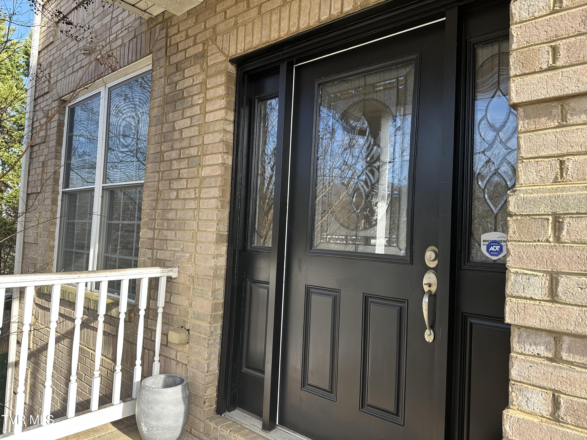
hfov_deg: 71.6
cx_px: 294
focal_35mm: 24
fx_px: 407
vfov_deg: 56.8
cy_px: 220
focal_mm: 6.86
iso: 80
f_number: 1.78
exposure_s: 1/680
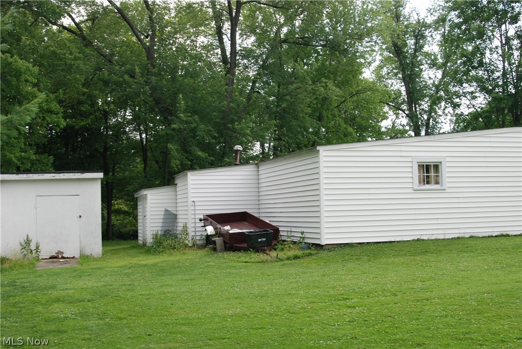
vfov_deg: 32.0
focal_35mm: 42
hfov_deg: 46.4
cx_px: 261
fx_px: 609
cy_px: 174
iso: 400
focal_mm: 28
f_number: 5
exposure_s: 1/100
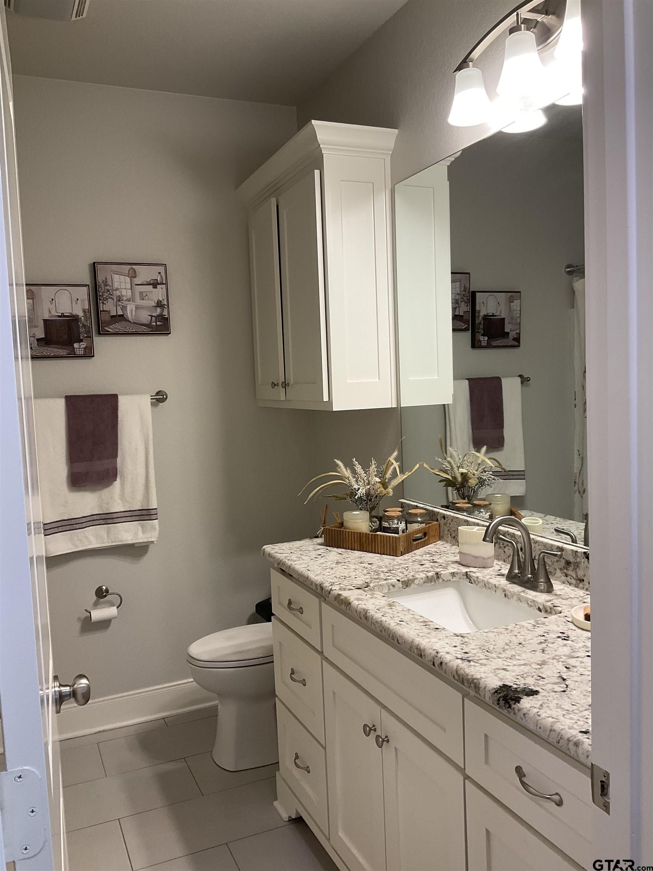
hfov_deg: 48.2
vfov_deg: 61.7
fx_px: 729
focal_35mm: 29
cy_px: 436
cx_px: 326
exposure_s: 1/60
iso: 50
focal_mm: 3
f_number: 1.8
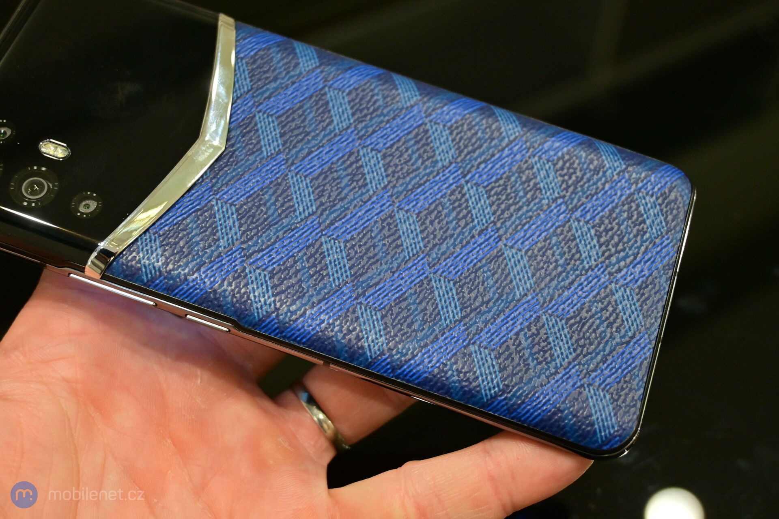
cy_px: 260
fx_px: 1022
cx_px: 390
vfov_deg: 28.5
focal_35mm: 47
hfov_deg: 41.7
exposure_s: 1/50
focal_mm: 31.5
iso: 720
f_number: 5
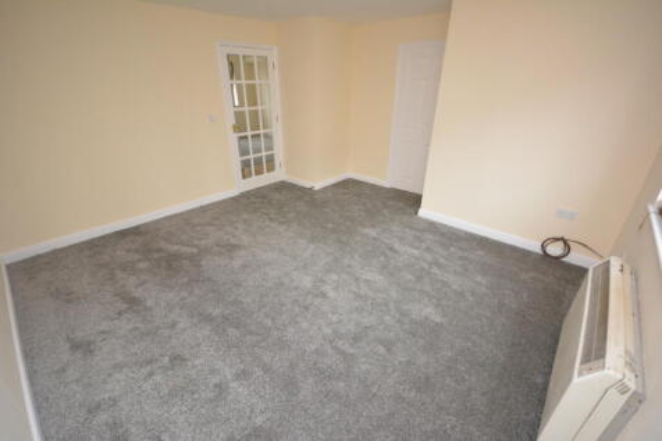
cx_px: 331
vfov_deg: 77.3
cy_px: 220
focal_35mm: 15
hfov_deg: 100.4
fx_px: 276
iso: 1600
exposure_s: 1/60
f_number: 4
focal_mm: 10
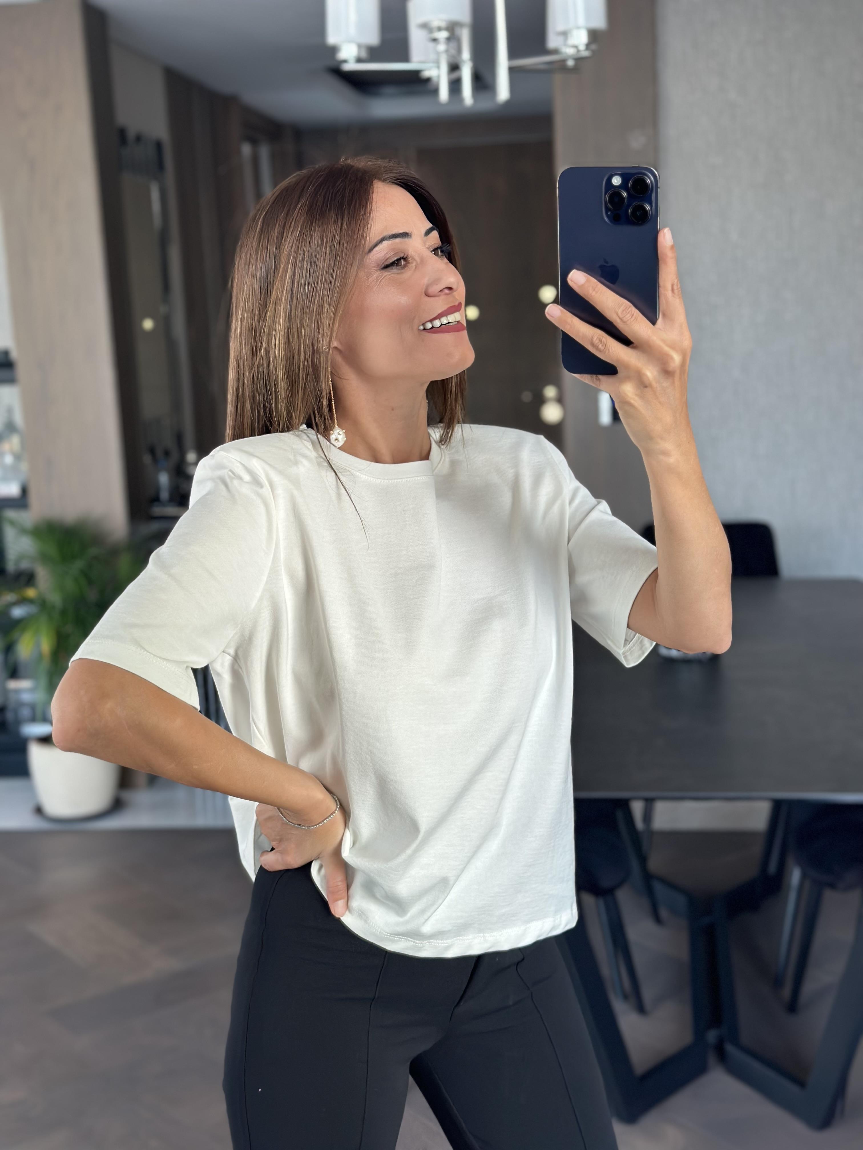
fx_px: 1596
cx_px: 432
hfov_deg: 30.3
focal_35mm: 48
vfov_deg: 39.7
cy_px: 575
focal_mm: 6.86
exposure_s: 1/75
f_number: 1.78
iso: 100
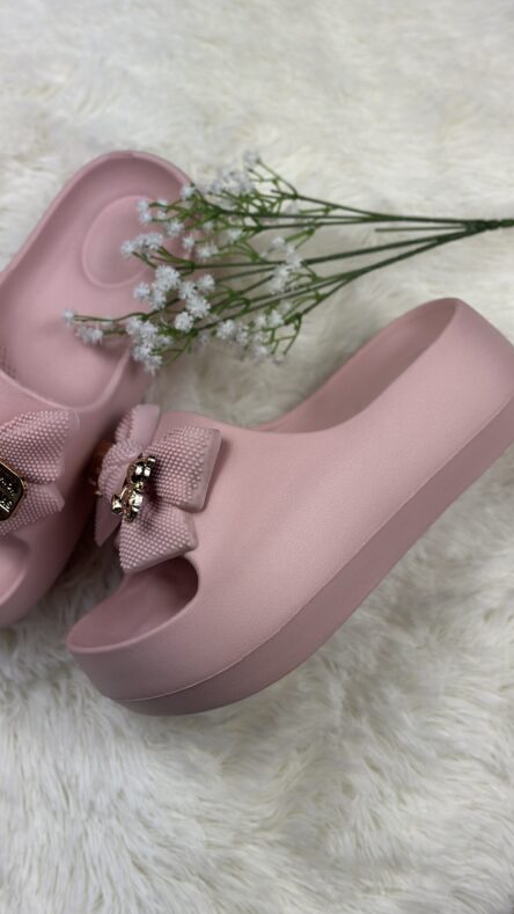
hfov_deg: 22.6
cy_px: 458
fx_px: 1284
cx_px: 199
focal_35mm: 53
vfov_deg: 39.2
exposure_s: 1/1848
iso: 80
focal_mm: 6.86
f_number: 1.78
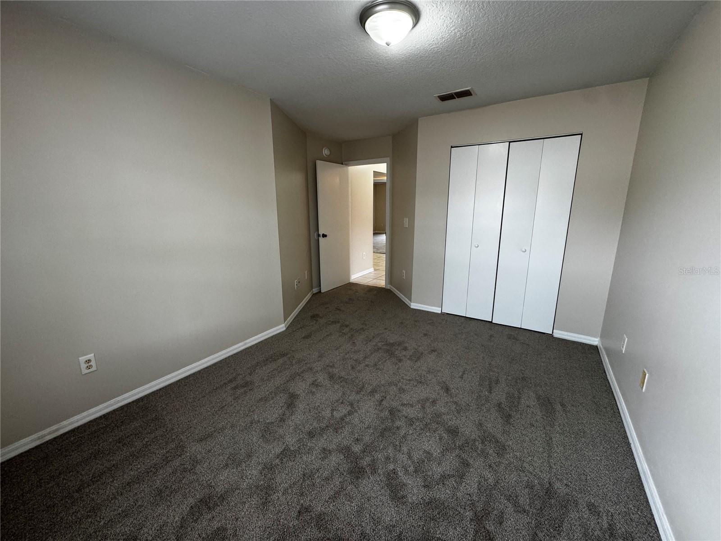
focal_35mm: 14
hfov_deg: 102.1
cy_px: 270
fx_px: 292
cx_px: 360
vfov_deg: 85.7
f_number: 2.2
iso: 200
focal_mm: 2.22
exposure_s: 1/60
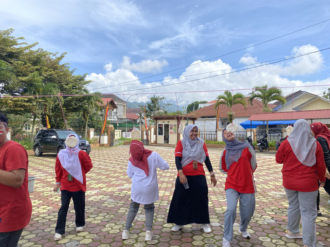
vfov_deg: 53.1
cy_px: 124
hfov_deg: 67.3
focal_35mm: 26
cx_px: 165
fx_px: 248
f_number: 1.8
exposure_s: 1/2817
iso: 32
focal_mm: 4.25
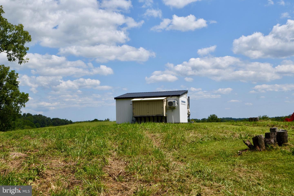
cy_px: 98
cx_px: 147
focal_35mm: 48
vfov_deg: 28.1
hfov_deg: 41.1
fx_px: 392
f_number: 9
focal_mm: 24
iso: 100
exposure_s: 1/320
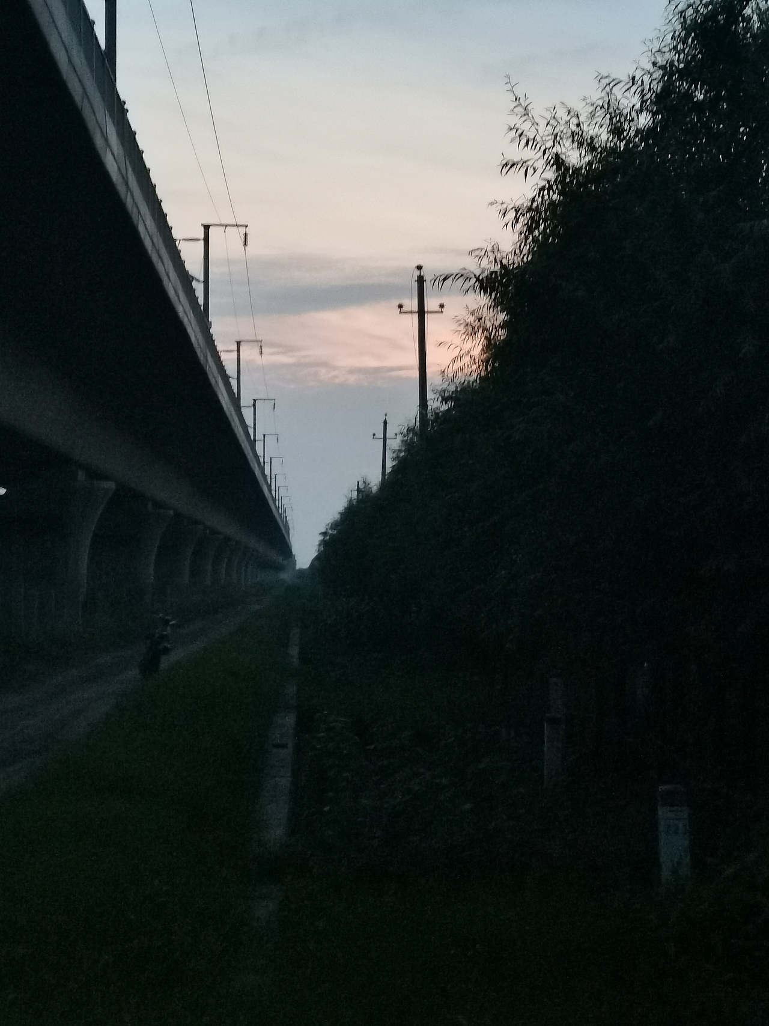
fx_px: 2222
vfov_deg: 26.0
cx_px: 384
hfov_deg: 19.6
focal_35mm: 75
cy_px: 513
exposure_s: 1/33.3
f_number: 1.8
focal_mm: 5.58
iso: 640
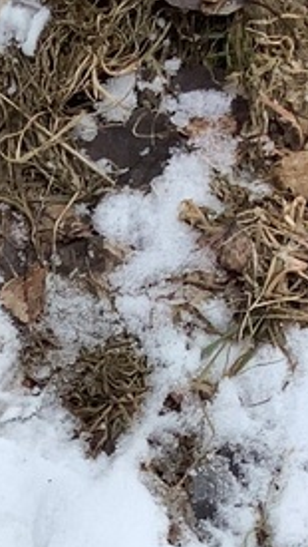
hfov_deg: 8.9
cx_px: -257
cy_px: 760
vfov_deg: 15.4
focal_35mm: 131
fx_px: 1899
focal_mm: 3.3
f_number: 2.4
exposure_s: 1/485
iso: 25
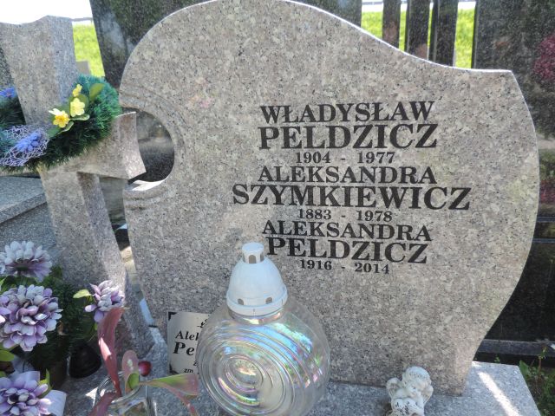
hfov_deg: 71.6
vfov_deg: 56.8
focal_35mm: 24
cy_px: 208
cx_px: 278
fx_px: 385
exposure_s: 1/125
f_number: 3
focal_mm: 4.3
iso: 80
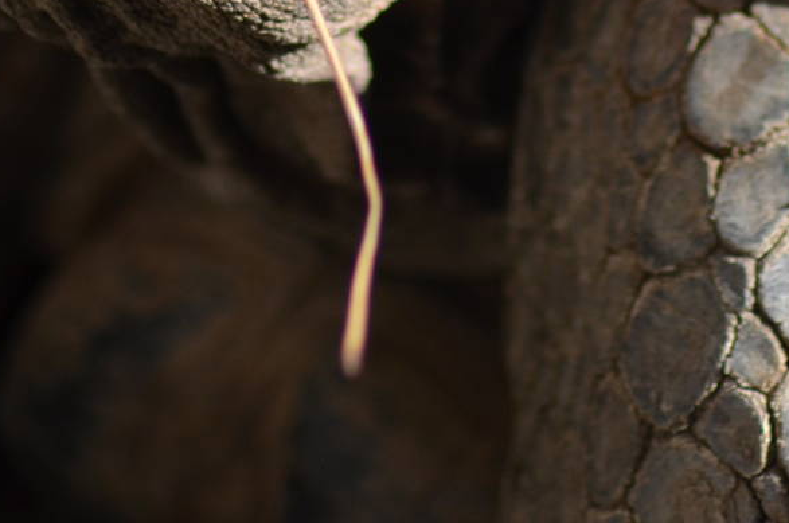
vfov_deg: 1.8
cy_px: -184
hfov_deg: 2.7
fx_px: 16545
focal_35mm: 756
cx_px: 501
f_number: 4.5
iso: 400
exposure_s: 1/1000
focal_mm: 185
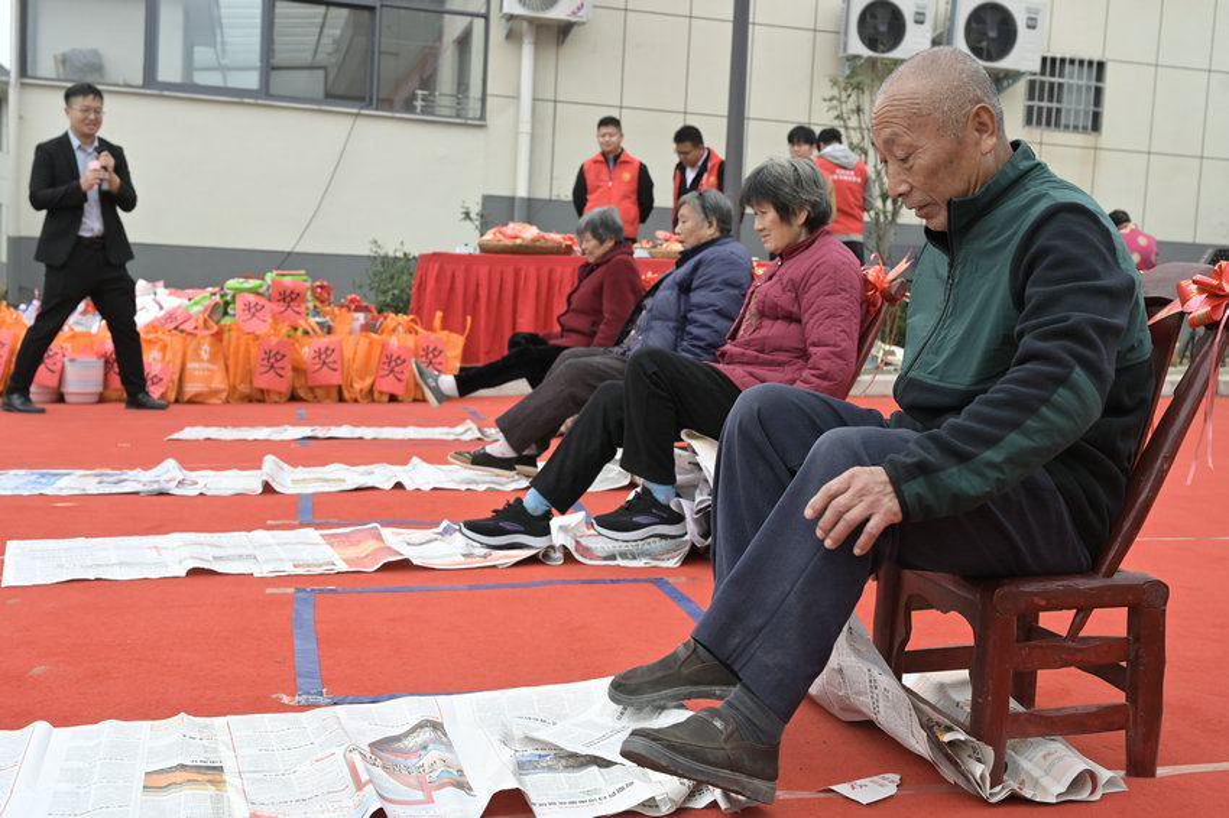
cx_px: 614
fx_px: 1365
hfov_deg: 48.5
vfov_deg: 33.4
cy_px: 409
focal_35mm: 40
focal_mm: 40
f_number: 6.3
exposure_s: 1/640
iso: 500
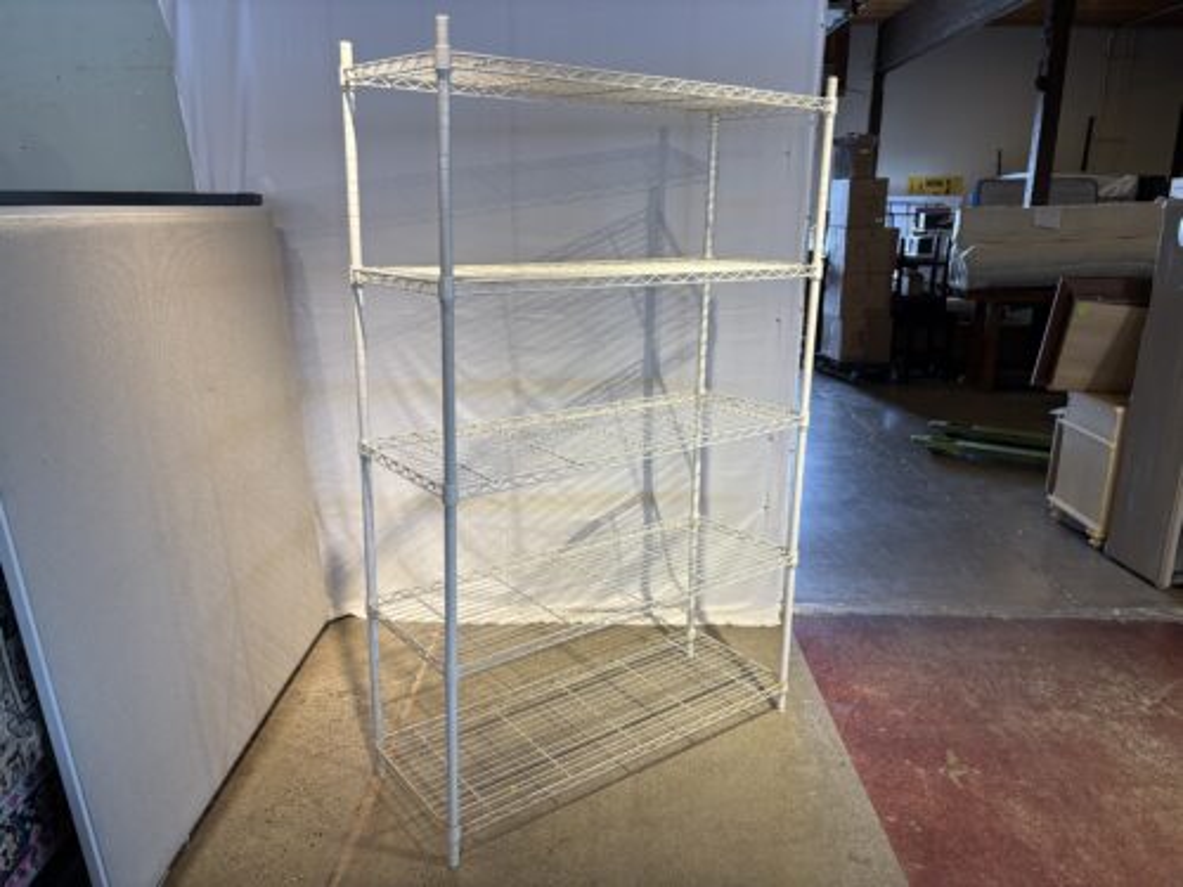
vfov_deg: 53.1
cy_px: 444
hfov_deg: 67.3
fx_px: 889
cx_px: 592
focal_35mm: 26
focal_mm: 5.96
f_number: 1.6
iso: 100
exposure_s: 1/120
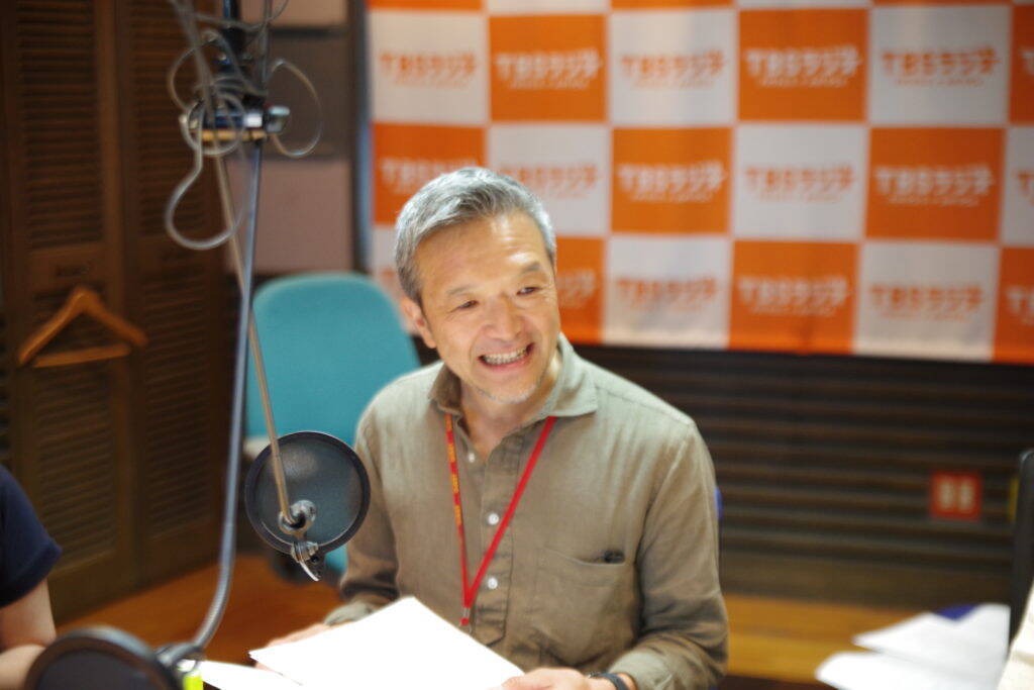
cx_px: 517
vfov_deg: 19.5
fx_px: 2011
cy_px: 345
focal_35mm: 70
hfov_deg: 28.8
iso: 1600
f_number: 2.8
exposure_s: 1/80
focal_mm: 70
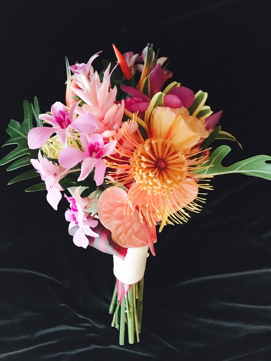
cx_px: 136
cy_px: 180
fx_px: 303
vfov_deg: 61.7
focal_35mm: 29
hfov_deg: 48.2
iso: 1000
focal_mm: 4.15
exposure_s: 1/15
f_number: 2.2
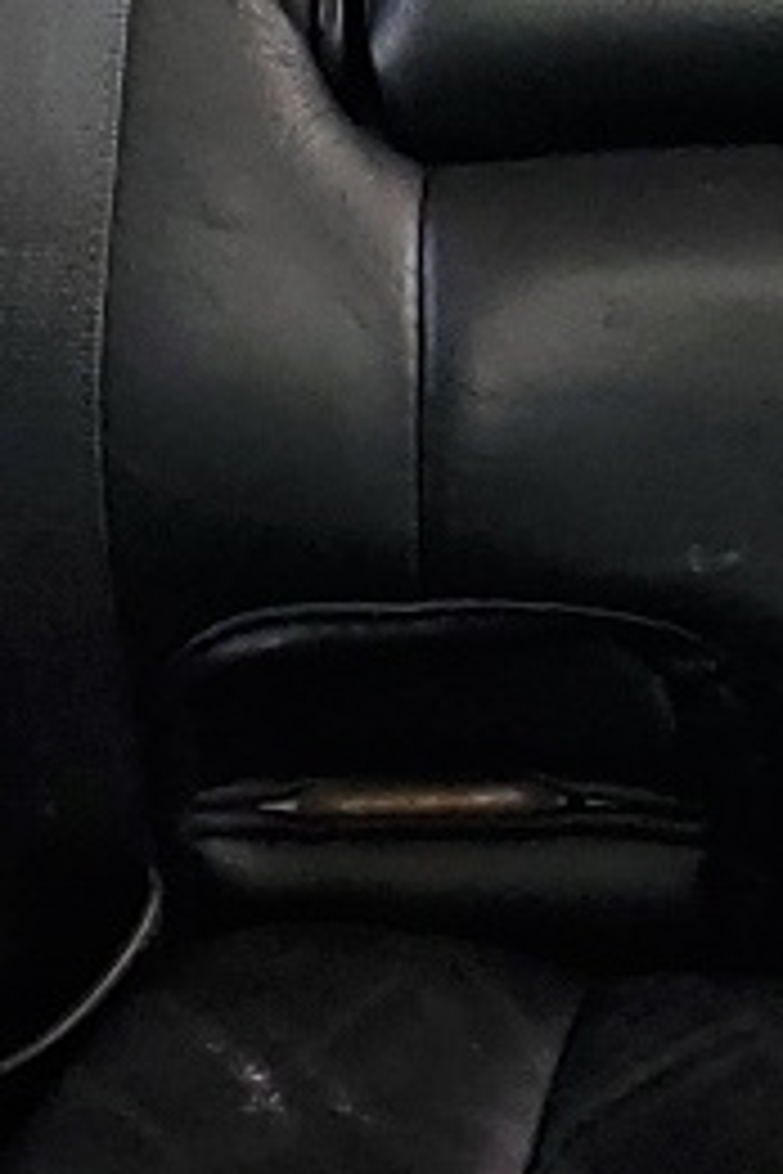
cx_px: 792
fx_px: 5415
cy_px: -882
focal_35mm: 166
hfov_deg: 8.2
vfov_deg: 11.5
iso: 50
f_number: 1.5
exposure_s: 1/303
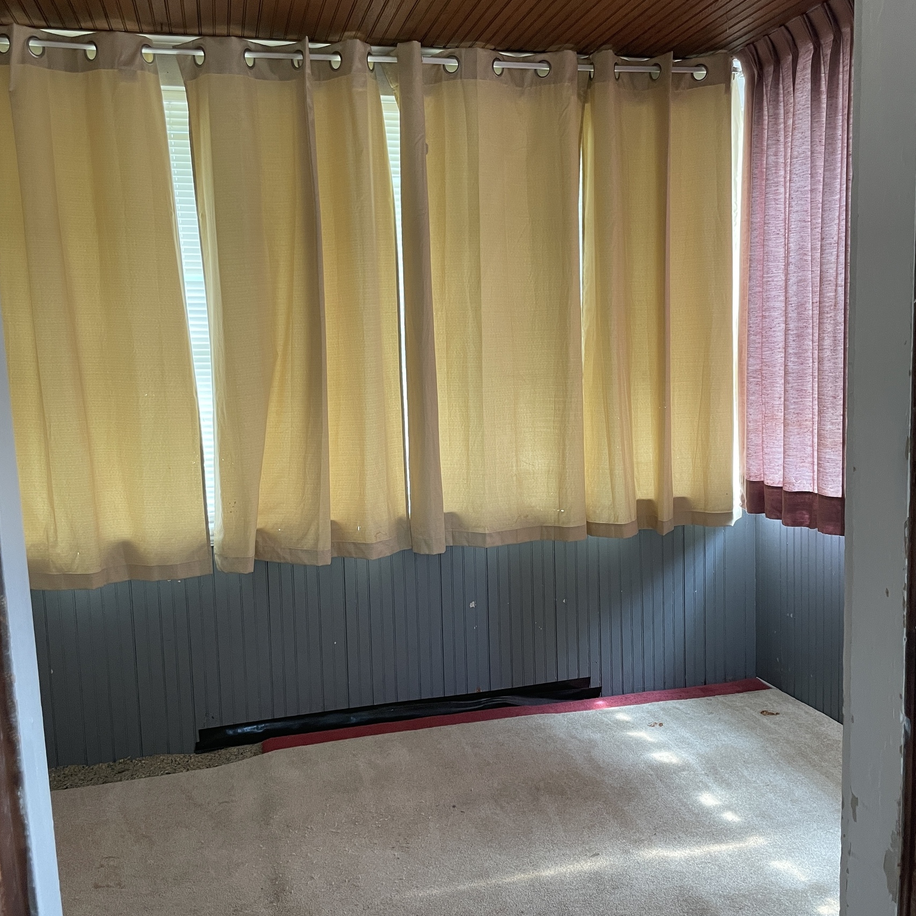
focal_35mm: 31
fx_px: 928
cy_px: 452
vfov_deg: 52.5
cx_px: 459
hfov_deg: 52.5
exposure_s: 1/84
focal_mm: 4.2
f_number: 1.6
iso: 125
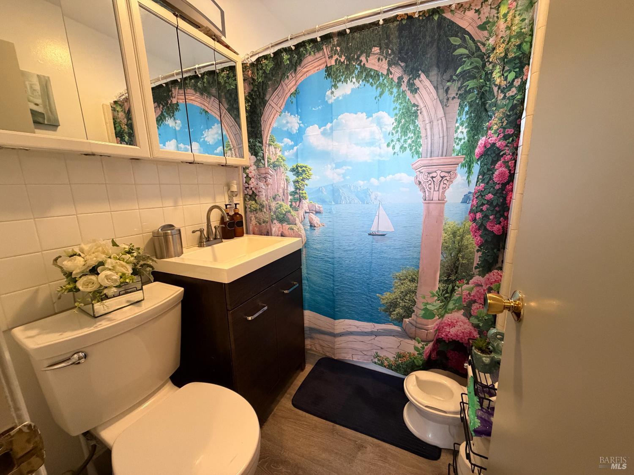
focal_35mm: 14
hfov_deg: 102.1
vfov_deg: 85.7
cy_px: 238
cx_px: 317
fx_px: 256
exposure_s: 1/60
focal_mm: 2.22
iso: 400
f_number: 2.2
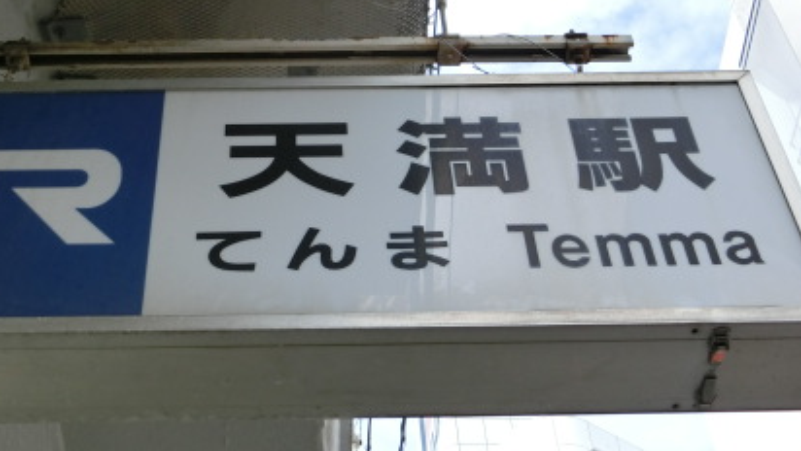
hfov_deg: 31.7
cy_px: 109
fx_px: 1402
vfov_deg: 18.2
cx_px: 301
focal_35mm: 66
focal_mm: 6.9
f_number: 4.1
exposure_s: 1/400
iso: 80
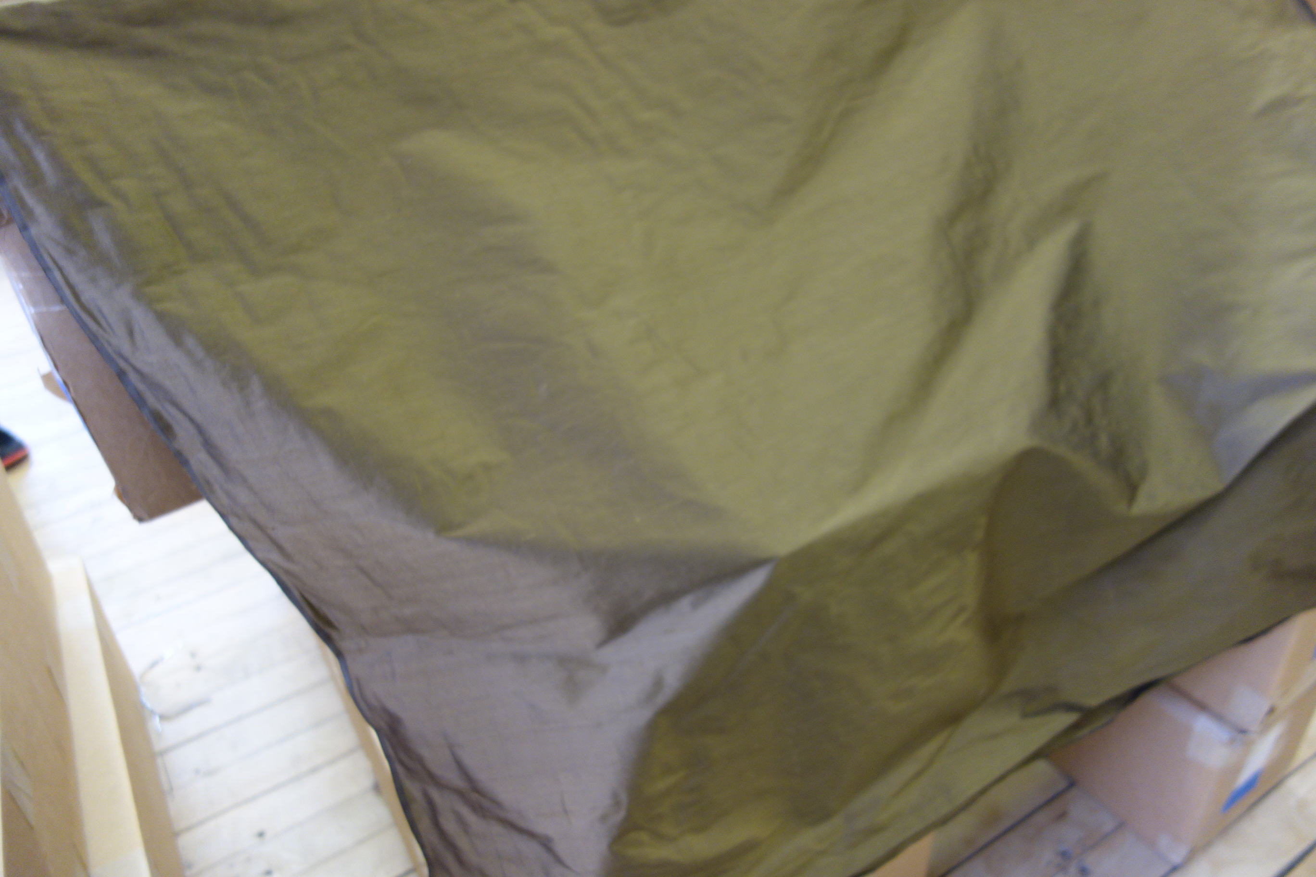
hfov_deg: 65.5
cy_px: 438
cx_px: 658
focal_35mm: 28
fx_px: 1023
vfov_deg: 46.4
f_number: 1.8
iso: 400
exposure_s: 1/30
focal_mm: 10.4
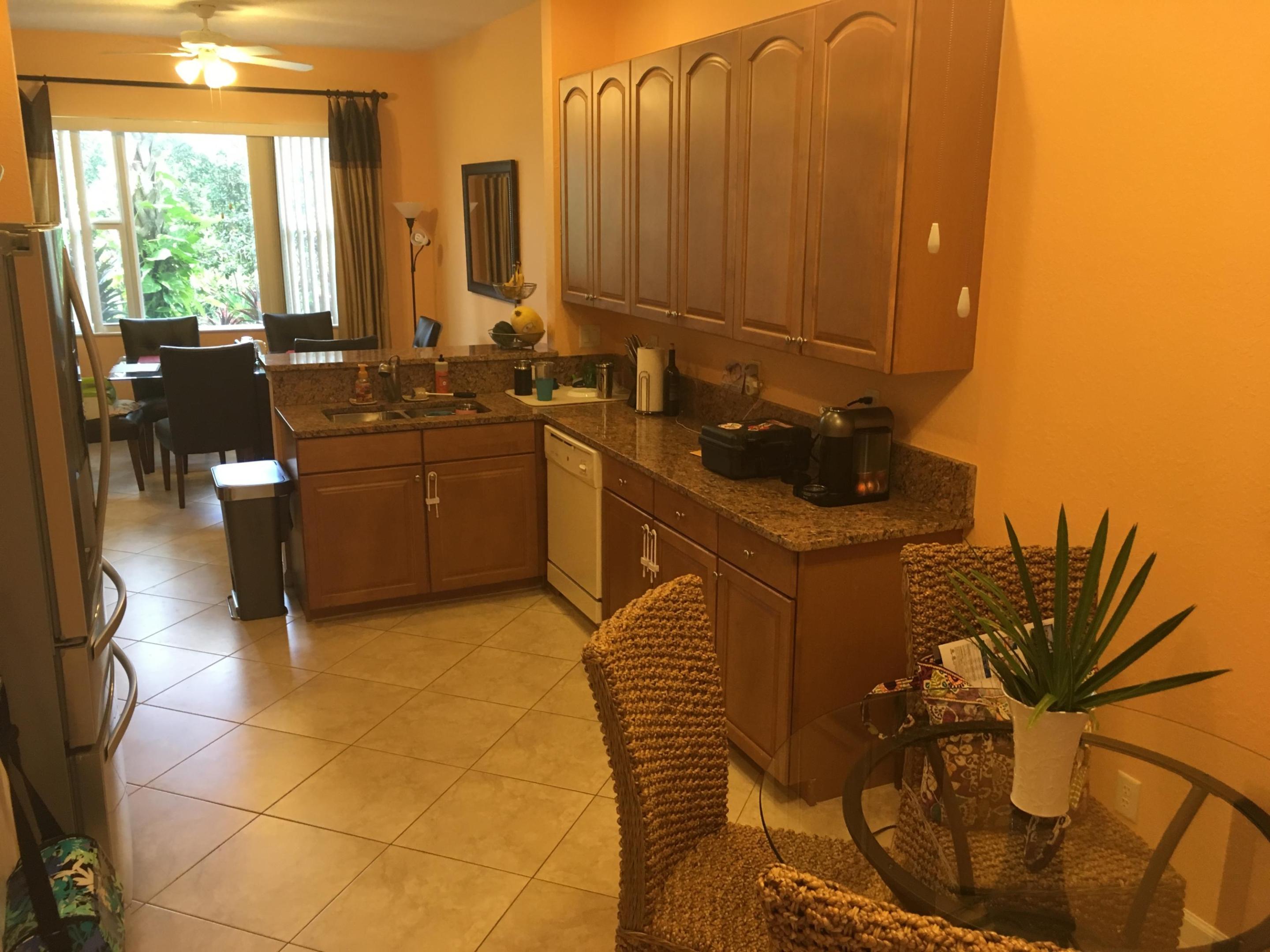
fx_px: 1064
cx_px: 635
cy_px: 476
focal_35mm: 29
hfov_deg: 61.7
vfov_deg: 48.2
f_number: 2.2
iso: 100
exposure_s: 1/30
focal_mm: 4.15
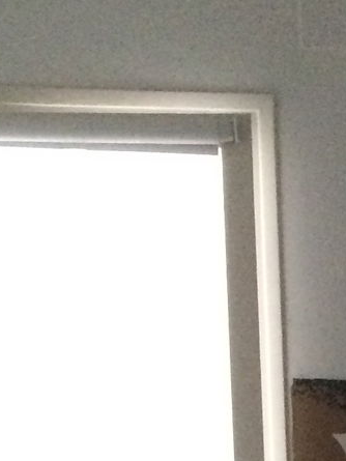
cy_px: 815
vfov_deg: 12.9
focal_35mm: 139
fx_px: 1852
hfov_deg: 10.4
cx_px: 466
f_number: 2.2
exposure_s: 1/20
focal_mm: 4.15
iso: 320
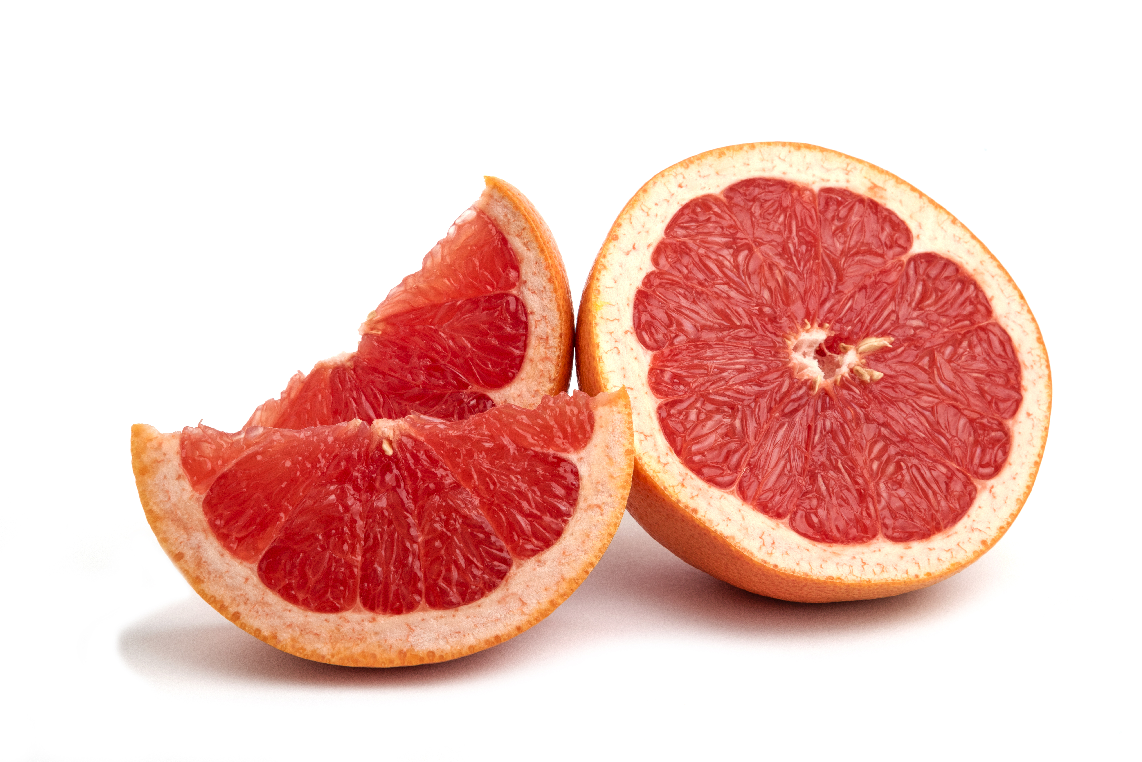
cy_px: 381
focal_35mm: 120
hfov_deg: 17.1
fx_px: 3808
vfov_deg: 11.4
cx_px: 571
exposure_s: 1/100
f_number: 16
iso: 320
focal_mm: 120
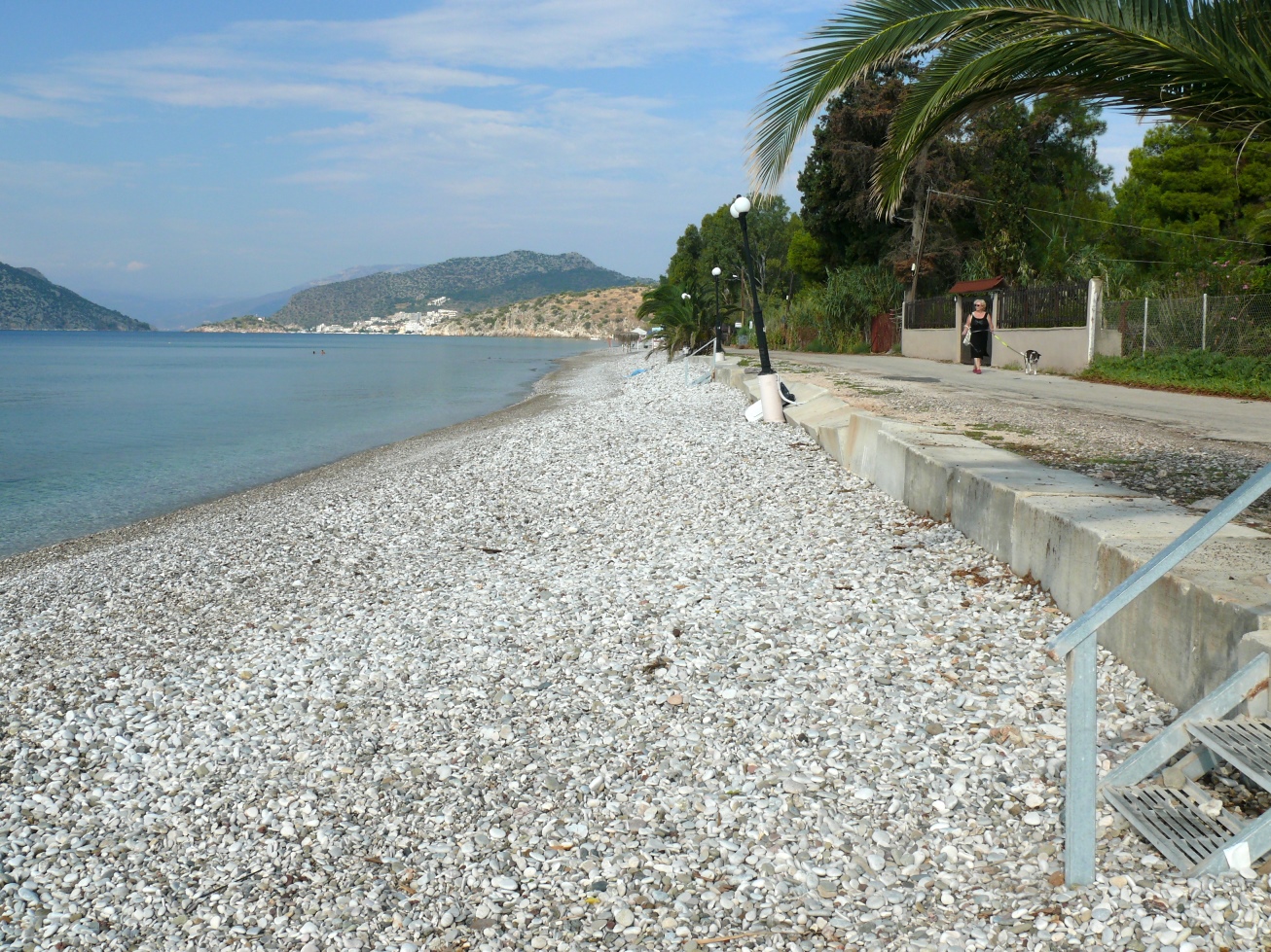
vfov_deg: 40.7
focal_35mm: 35
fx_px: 1285
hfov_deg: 52.6
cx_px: 636
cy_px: 476
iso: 100
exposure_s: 1/250
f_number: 5.6
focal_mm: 7.4
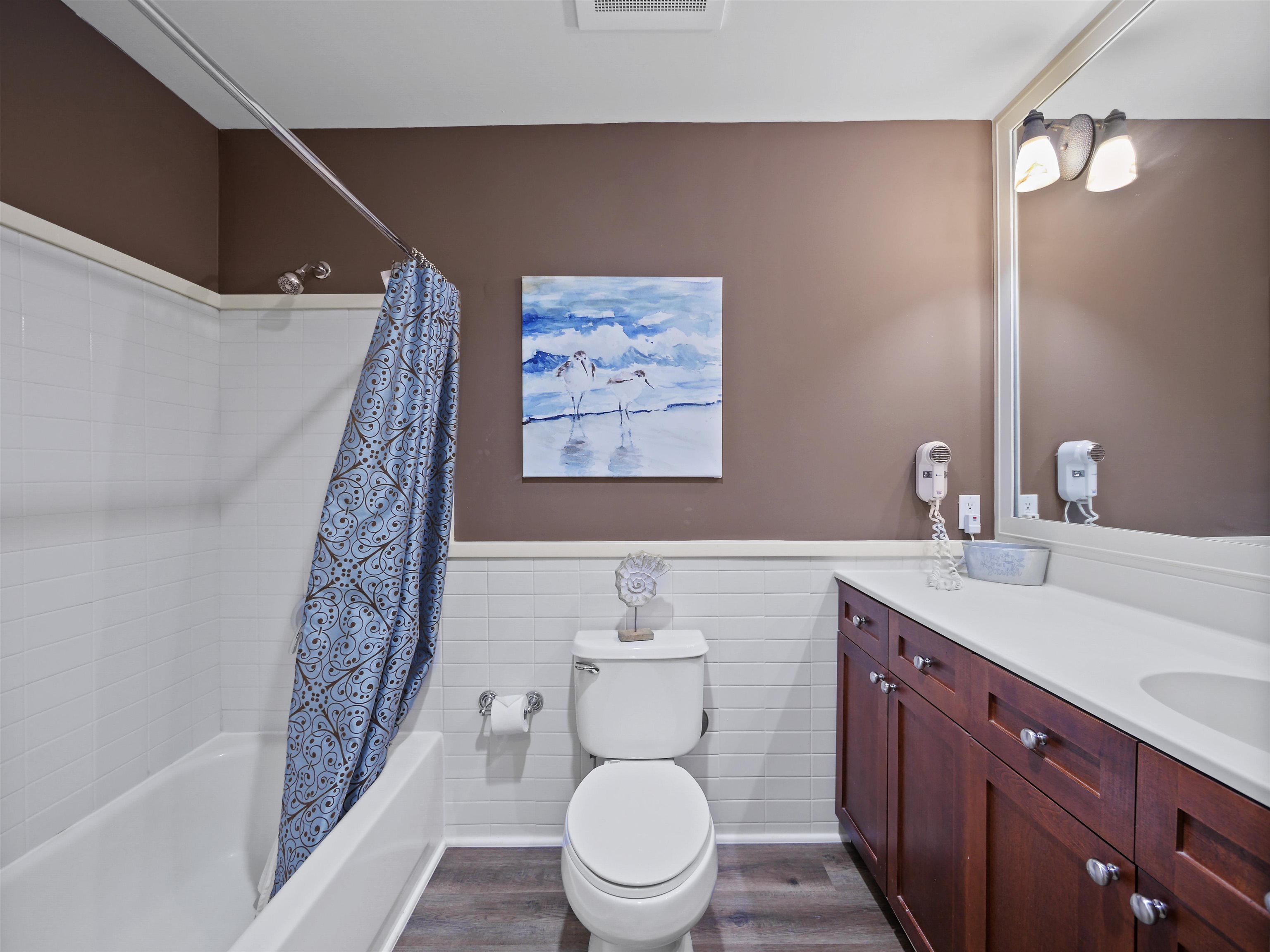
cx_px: 635
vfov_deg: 85.7
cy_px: 476
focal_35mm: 14
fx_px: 514
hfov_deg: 102.1
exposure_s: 1/3
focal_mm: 7
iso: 400
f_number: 4
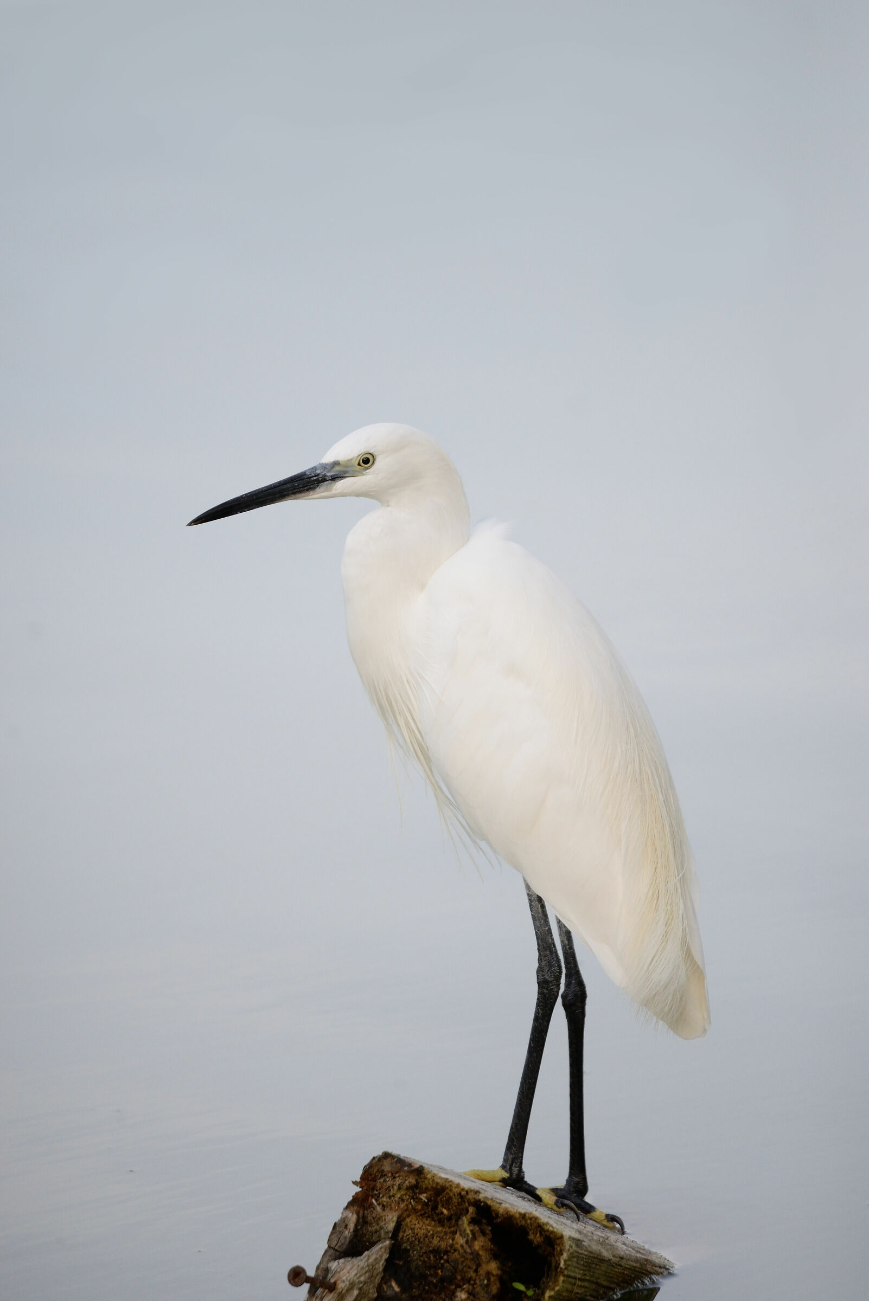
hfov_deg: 3.4
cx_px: 434
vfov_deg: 5.2
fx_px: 14470
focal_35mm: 400
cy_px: 650
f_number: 6.3
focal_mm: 400
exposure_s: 1/2000
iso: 2000
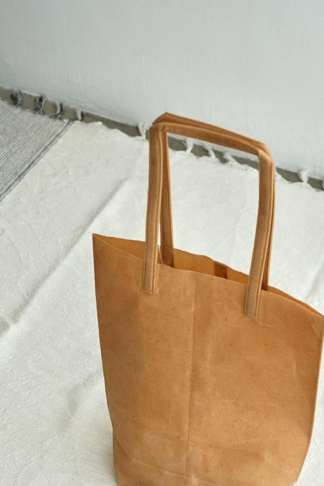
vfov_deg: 23.8
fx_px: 1148
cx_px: 224
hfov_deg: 16.0
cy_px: 308
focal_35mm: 85
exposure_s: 1/160
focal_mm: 55
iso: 200
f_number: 5
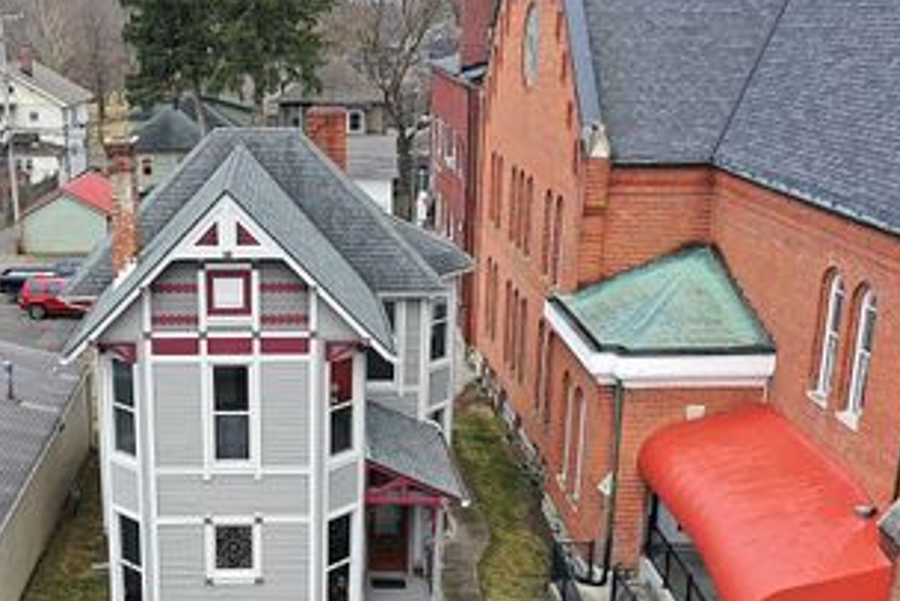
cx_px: 284
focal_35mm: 46
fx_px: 1150
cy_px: 369
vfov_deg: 29.2
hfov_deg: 42.0
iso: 100
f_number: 3.5
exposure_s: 1/60
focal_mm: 10.26
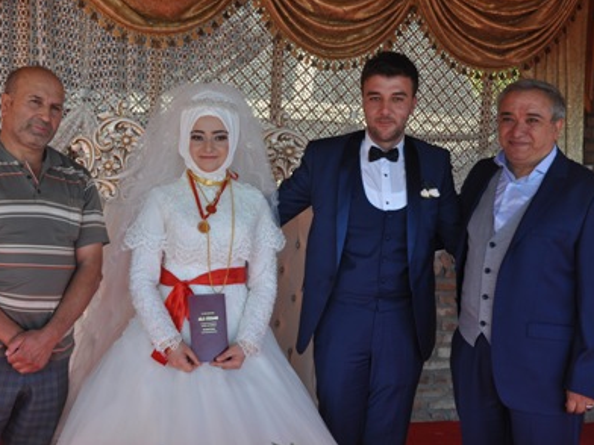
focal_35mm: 56
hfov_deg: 34.3
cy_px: 222
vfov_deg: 26.1
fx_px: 961
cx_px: 271
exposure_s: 1/125
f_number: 5.6
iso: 250
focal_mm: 34
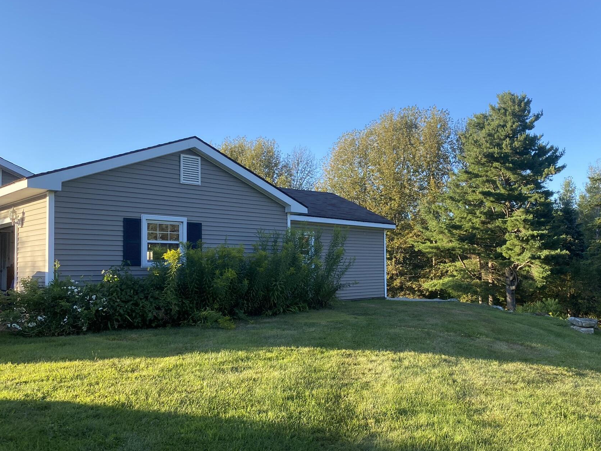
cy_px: 245
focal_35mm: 32
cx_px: 369
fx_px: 556
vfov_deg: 44.1
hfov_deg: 56.3
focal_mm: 4.25
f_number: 1.8
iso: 32
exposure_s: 1/658
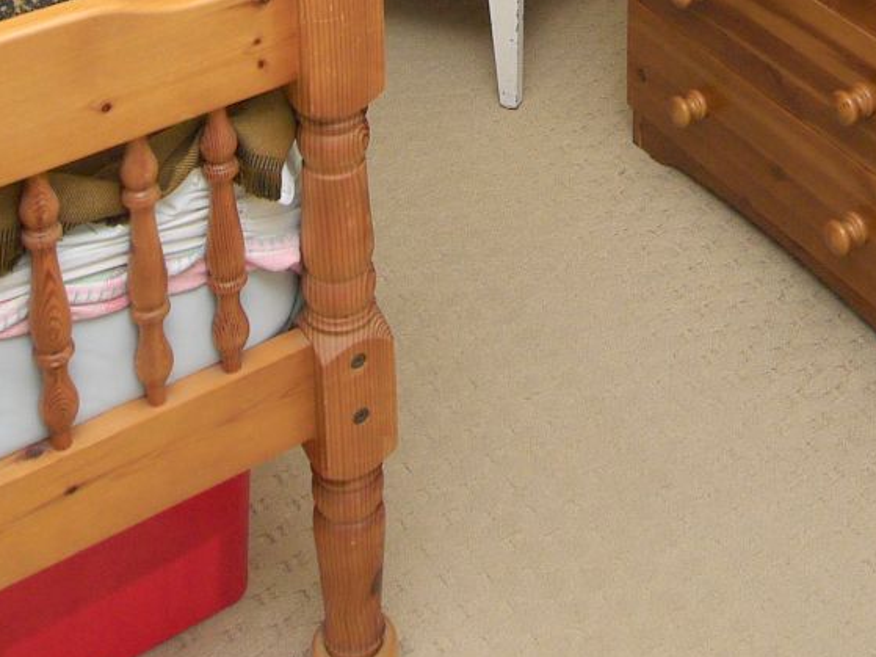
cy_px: -453
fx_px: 1670
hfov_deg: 29.2
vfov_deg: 18.4
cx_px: 589
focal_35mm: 66
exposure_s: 1/60
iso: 100
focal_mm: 9
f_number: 4
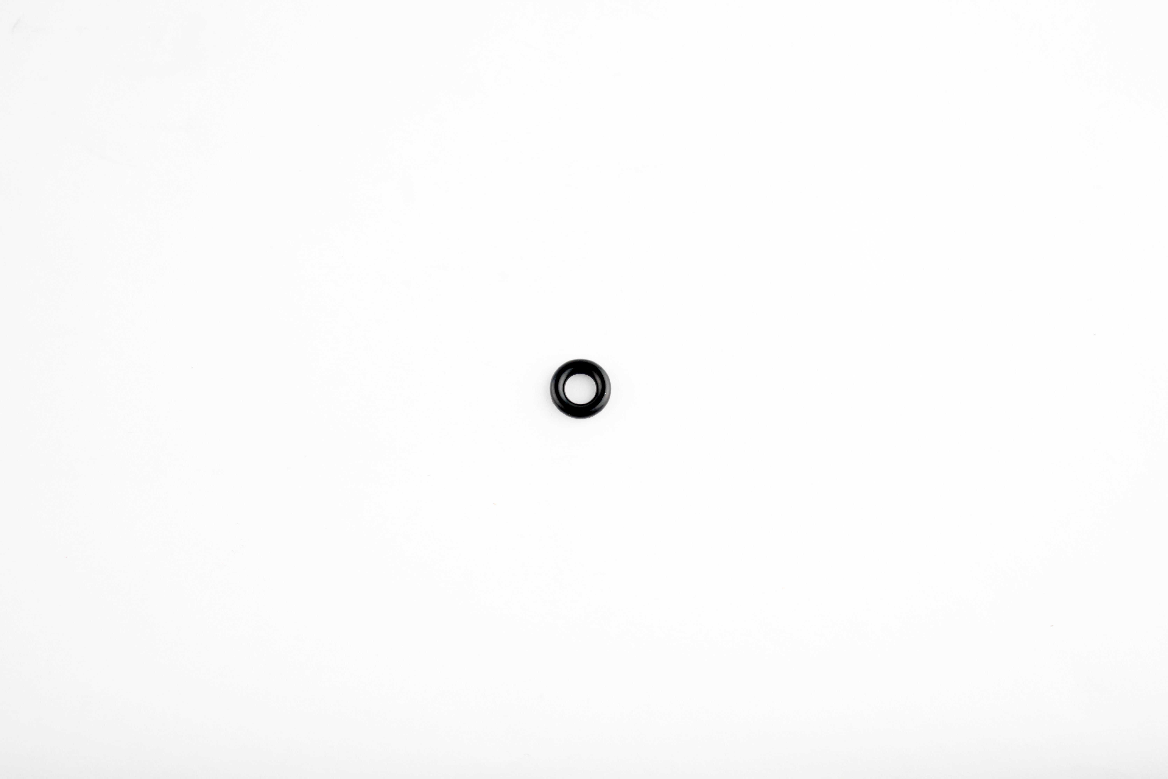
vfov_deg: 16.6
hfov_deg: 24.6
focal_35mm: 82
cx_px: 584
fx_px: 2676
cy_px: 390
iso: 100
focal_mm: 55
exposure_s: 1/20
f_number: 5.6
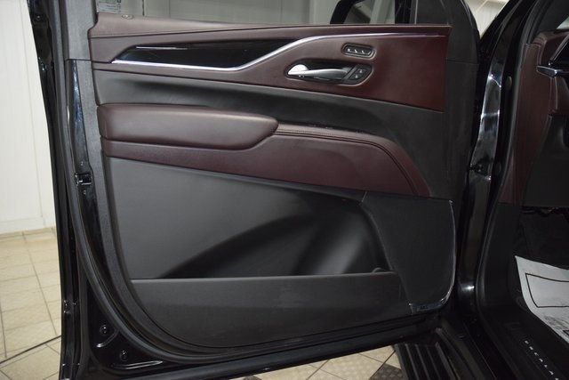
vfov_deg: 48.0
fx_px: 427
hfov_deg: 67.4
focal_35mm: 27
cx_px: 284
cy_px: 190
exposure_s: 1/125
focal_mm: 18
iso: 2200
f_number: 3.5
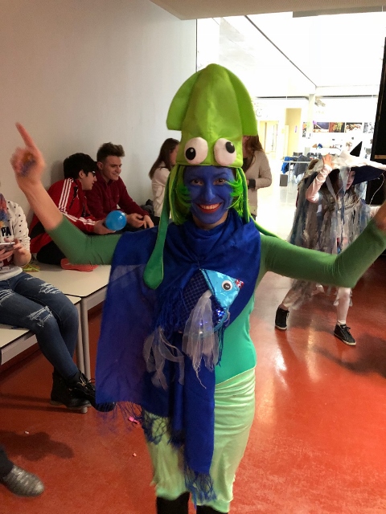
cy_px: 257
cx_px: 193
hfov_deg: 49.7
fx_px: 416
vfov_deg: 63.4
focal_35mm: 28
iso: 640
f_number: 1.8
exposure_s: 1/33
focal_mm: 4
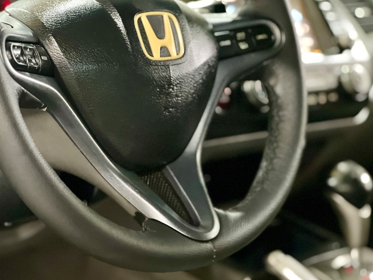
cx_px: 158
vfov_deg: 15.9
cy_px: 139
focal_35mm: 93
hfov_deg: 21.1
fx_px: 1002
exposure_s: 1/15
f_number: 2.8
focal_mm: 9
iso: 1250
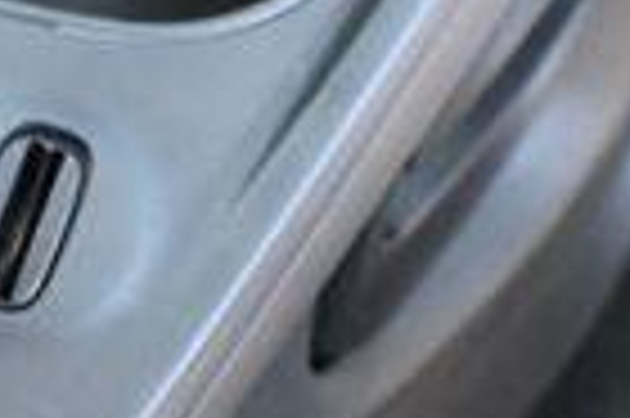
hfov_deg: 13.3
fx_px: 2639
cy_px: 112
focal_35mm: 151
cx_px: -117
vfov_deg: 9.1
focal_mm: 22
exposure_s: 1/125
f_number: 4
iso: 2800
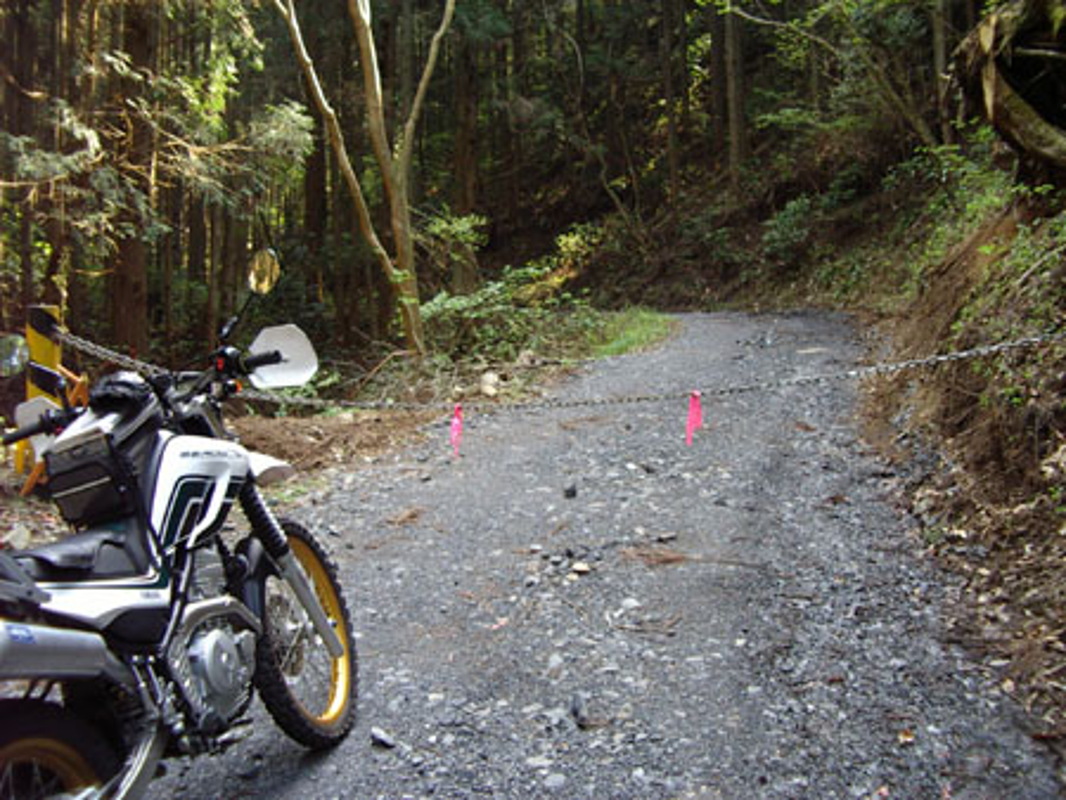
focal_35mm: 38
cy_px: 400
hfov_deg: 49.0
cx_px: 533
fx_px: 1171
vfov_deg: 37.8
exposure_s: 1/80
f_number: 2.6
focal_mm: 5.8
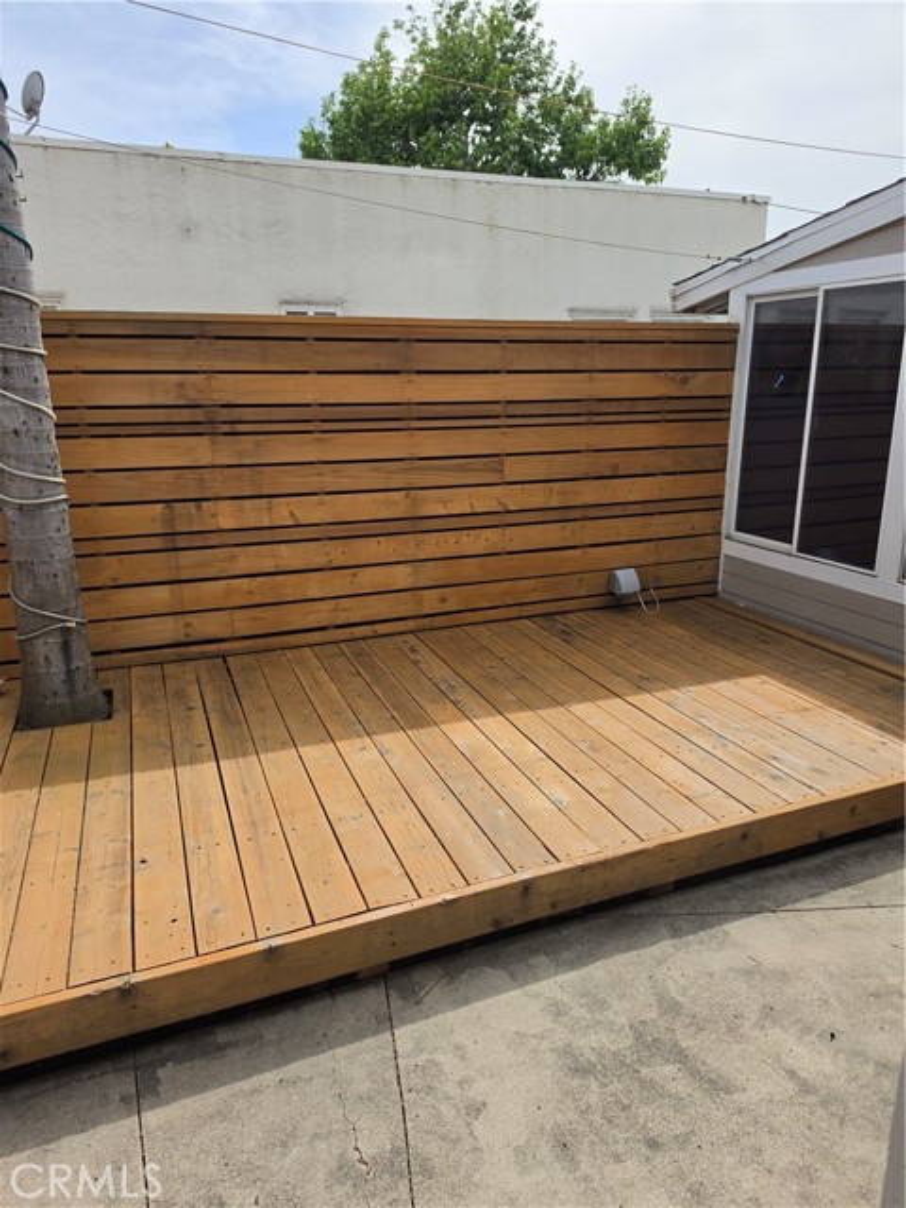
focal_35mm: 23
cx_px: 453
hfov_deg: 58.9
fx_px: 803
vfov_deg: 73.9
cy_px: 604
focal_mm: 6.5
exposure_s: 1/7939
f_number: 1.4
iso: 50
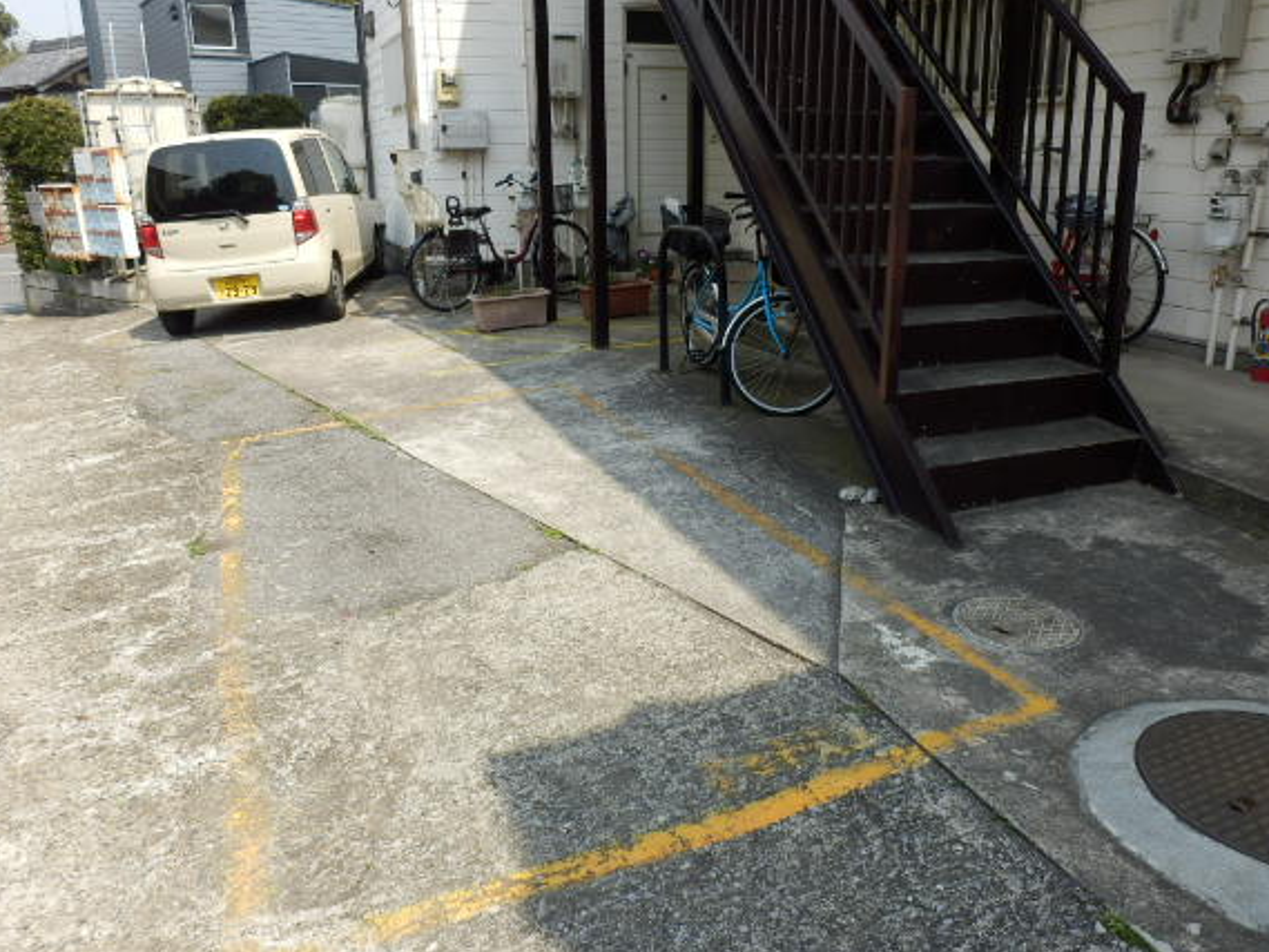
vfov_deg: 51.3
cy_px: 424
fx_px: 990
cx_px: 651
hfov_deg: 65.3
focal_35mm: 27
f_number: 3
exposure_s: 1/640
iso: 80
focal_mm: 4.2
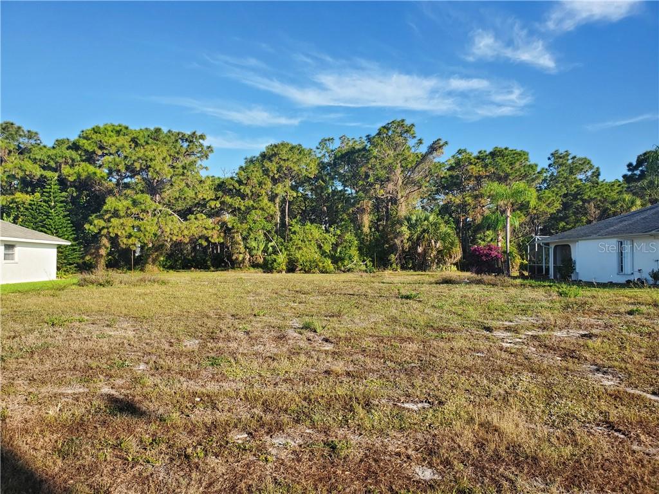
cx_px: 330
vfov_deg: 53.1
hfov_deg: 67.3
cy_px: 247
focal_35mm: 26
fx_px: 495
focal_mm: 4.3
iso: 50
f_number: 2.4
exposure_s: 1/706
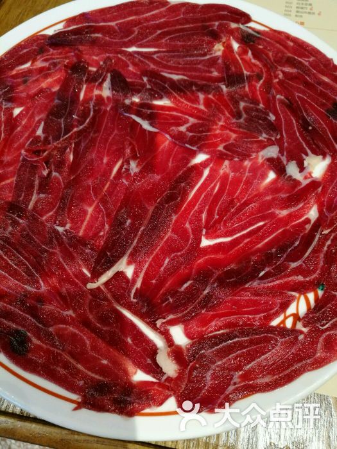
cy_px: 224
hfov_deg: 51.4
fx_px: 350
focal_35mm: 27
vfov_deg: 65.3
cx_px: 168
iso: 250
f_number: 2.2
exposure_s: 1/33.3
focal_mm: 4.5
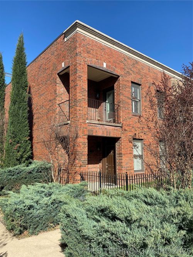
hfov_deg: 53.0
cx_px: 96
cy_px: 128
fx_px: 193
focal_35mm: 26
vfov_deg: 67.3
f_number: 1.8
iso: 32
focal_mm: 4.25
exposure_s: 1/2066
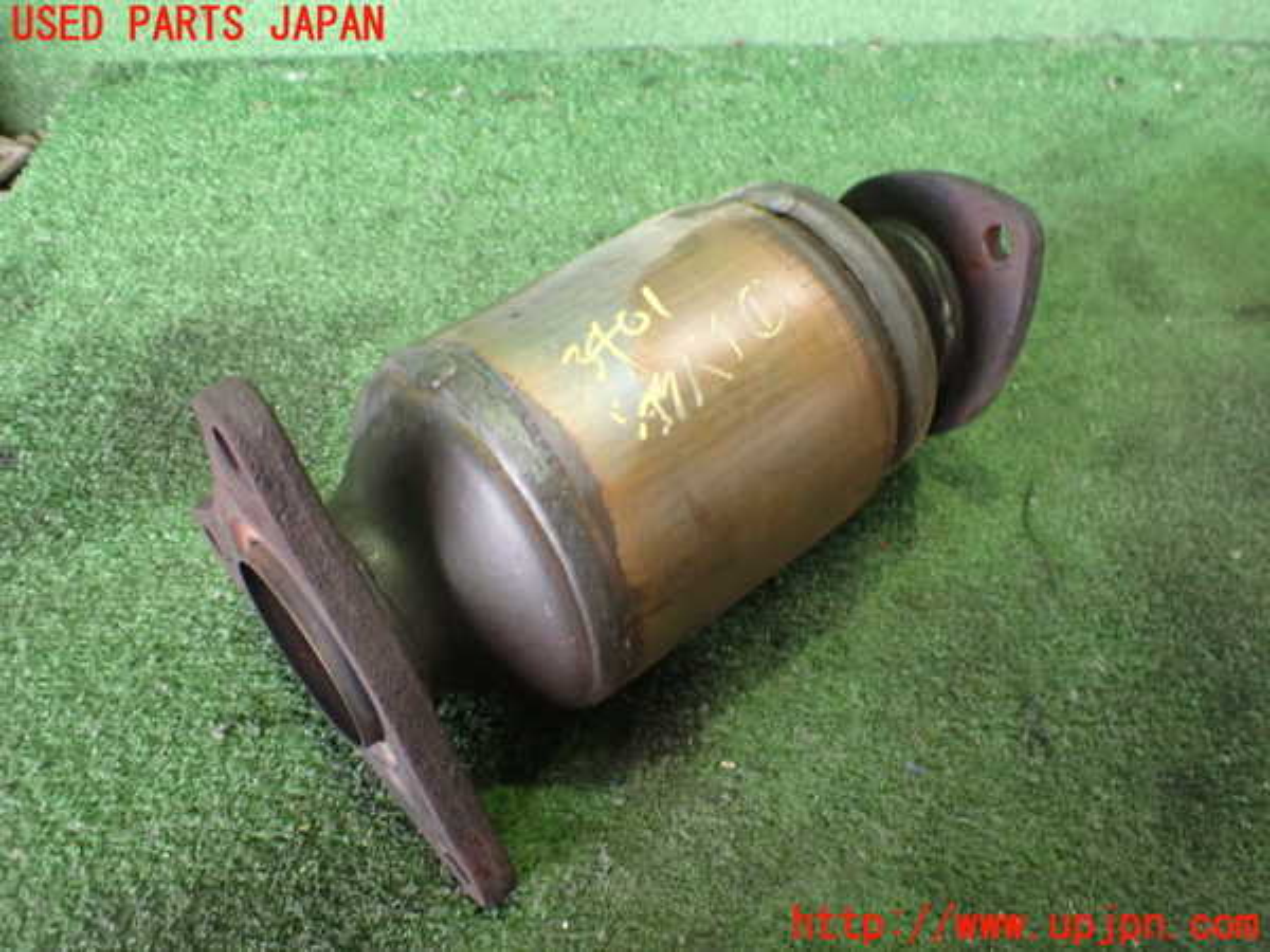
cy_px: 476
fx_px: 1101
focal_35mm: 30
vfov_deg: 46.8
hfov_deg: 60.0
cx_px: 635
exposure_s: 1/60
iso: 800
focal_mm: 5.4
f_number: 2.3
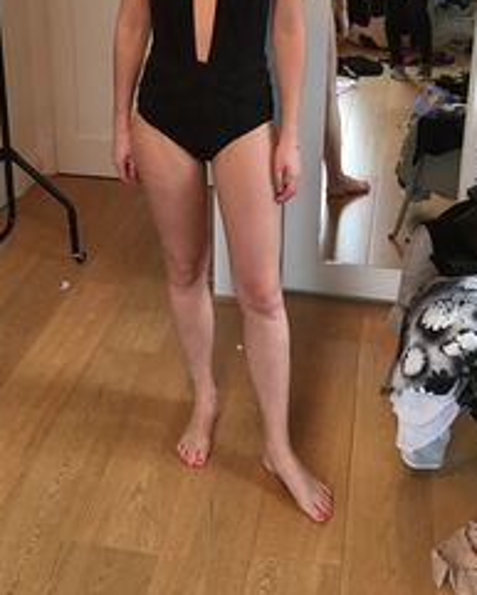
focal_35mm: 47
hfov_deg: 32.1
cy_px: 106
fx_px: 829
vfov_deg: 37.9
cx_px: 232
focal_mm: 4.15
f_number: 2.2
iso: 80
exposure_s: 1/33
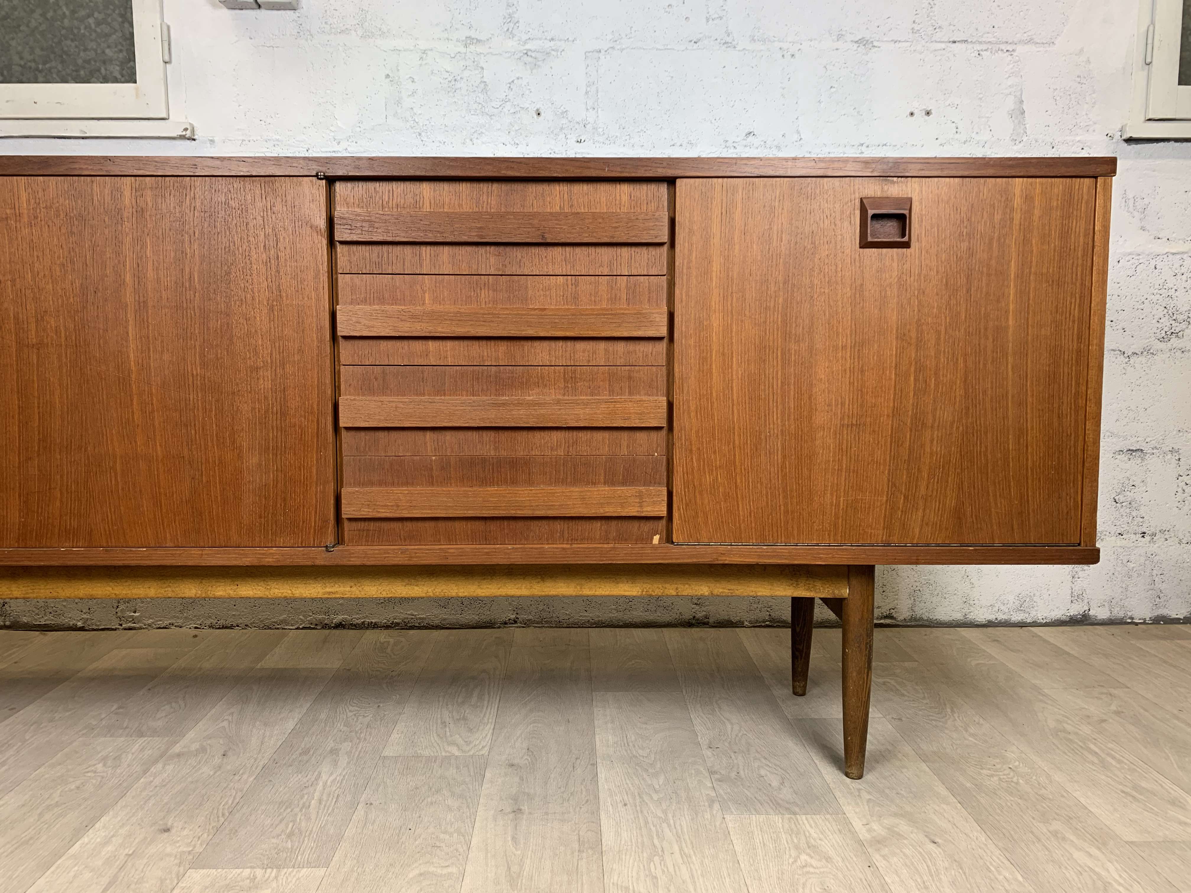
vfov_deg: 53.1
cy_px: 446
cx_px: 596
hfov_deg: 67.3
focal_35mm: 26
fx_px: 895
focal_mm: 4.25
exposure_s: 1/100
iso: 64
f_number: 1.8
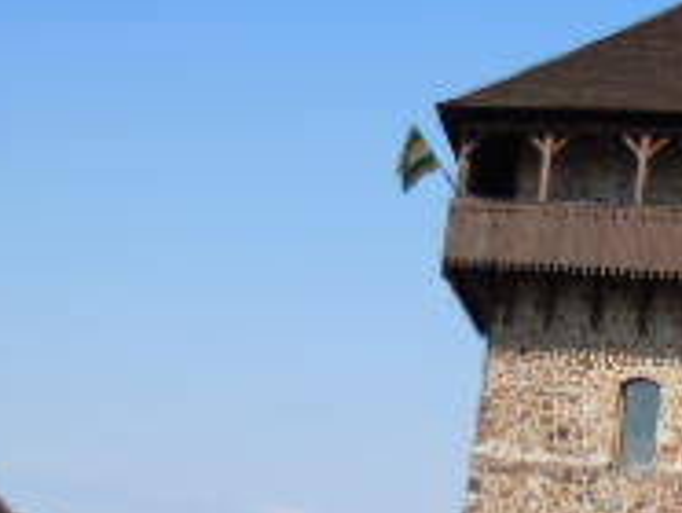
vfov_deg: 13.6
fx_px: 2032
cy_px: 755
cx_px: 598
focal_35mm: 103
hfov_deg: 18.8
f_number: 3.5
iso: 100
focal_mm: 5.4
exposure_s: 1/1000
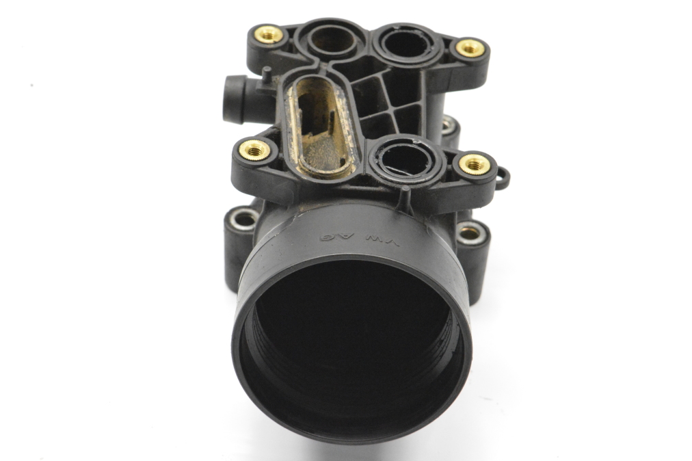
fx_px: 1605
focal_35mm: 84
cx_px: 346
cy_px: 230
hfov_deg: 24.3
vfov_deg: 16.3
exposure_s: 1/400
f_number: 10
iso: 6400
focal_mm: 55
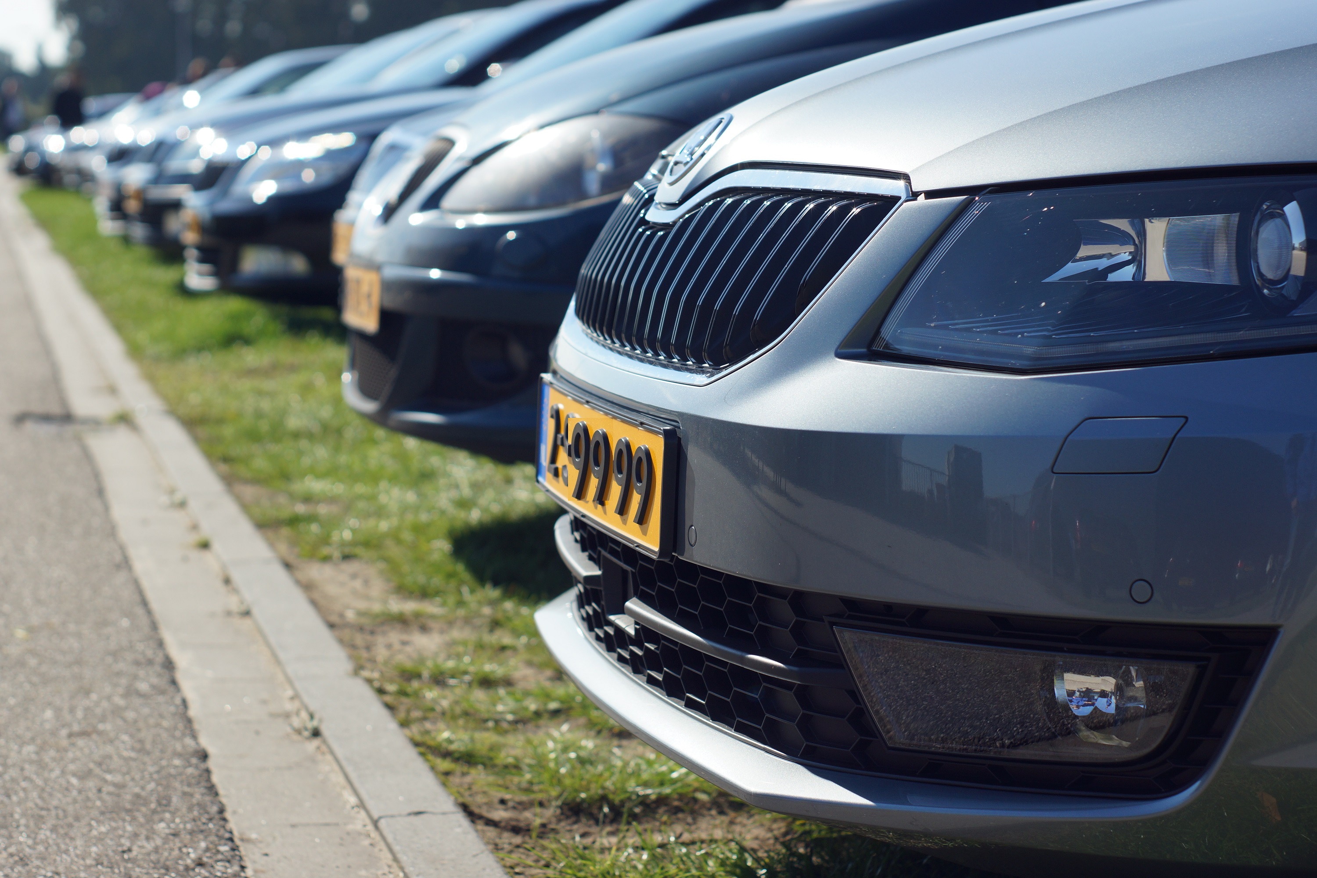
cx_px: 658
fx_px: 2744
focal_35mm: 75
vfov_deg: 18.2
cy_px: 439
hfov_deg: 27.0
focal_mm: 50
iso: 100
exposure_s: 1/1250
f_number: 3.5
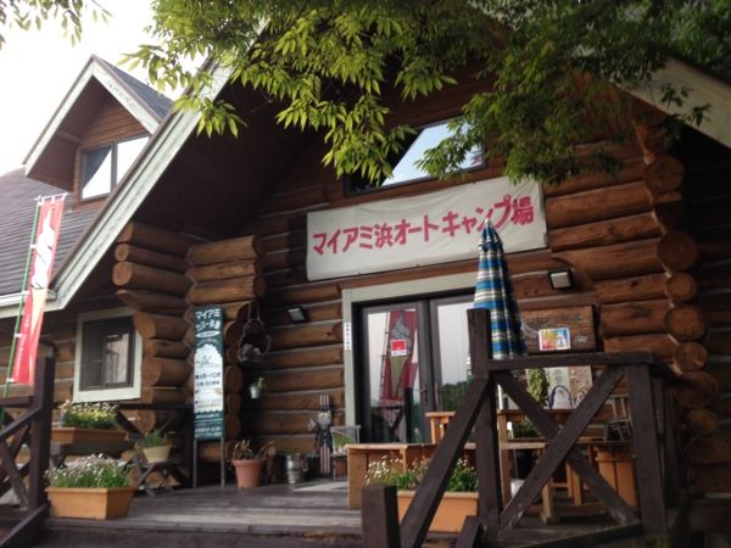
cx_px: 366
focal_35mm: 33
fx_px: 697
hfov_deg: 55.4
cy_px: 274
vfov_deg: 42.9
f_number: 2.4
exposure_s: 1/20
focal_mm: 4.12
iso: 50
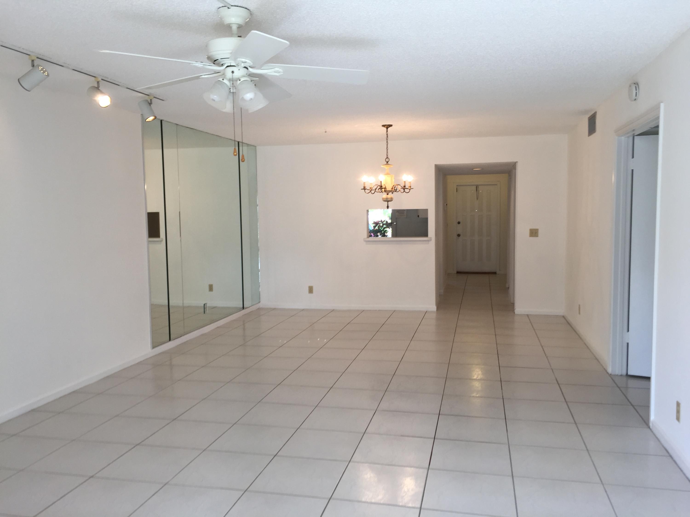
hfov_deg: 61.7
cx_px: 345
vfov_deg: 48.2
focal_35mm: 29
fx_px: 578
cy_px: 258
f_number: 2.2
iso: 32
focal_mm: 4.15
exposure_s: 1/60
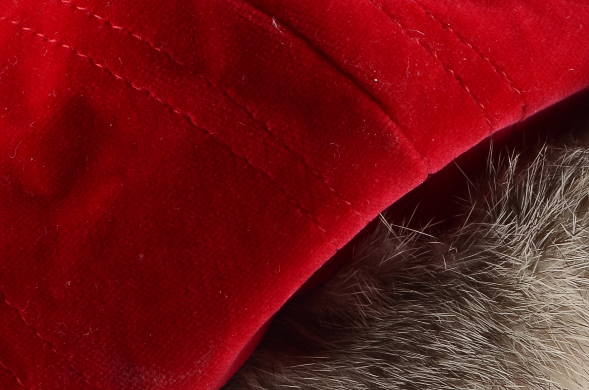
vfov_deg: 6.9
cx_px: 318
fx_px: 3216
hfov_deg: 10.5
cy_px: 190
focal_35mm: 197
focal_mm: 34
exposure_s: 1/80
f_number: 11
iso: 100
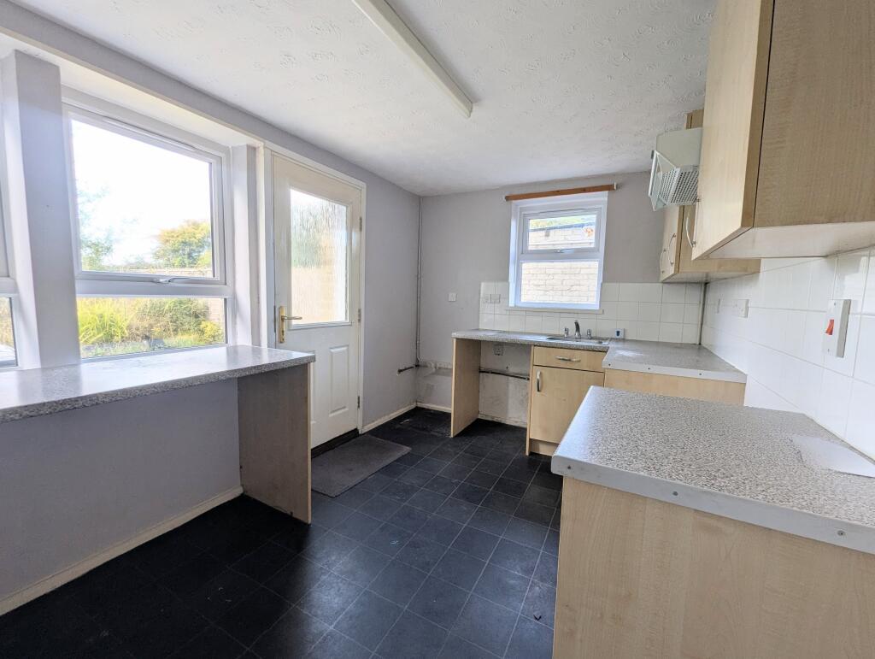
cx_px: 438
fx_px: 329
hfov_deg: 106.1
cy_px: 330
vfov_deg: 90.1
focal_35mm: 13
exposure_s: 1/91.6
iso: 40
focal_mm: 1.95
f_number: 2.2
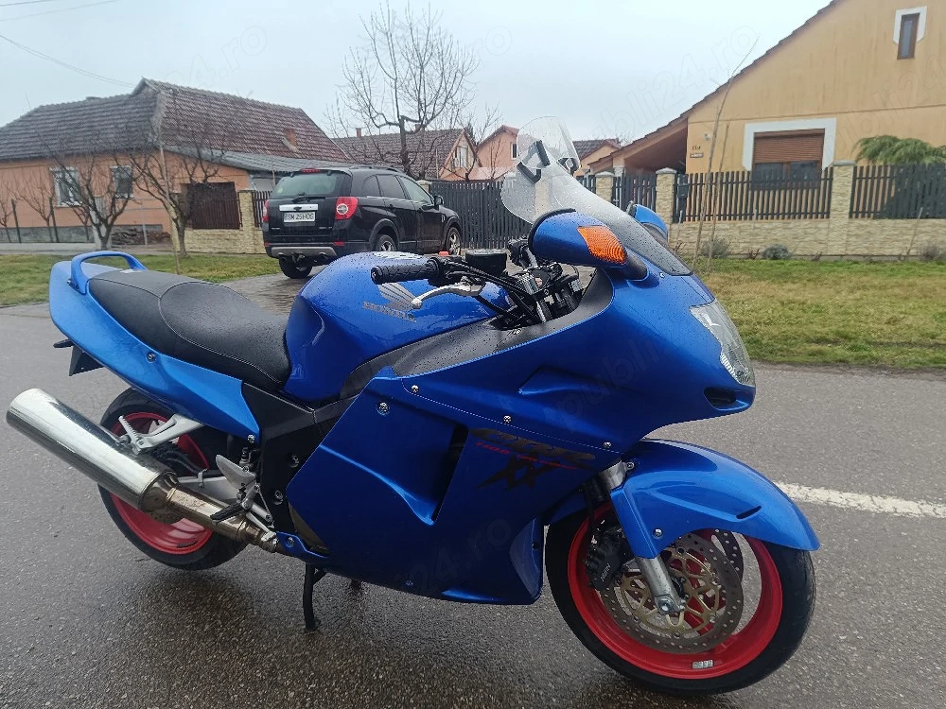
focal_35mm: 24
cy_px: 354
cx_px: 473
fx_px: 656
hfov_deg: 71.6
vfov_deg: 56.8
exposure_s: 1/102
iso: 70
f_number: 1.88
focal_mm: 5.59
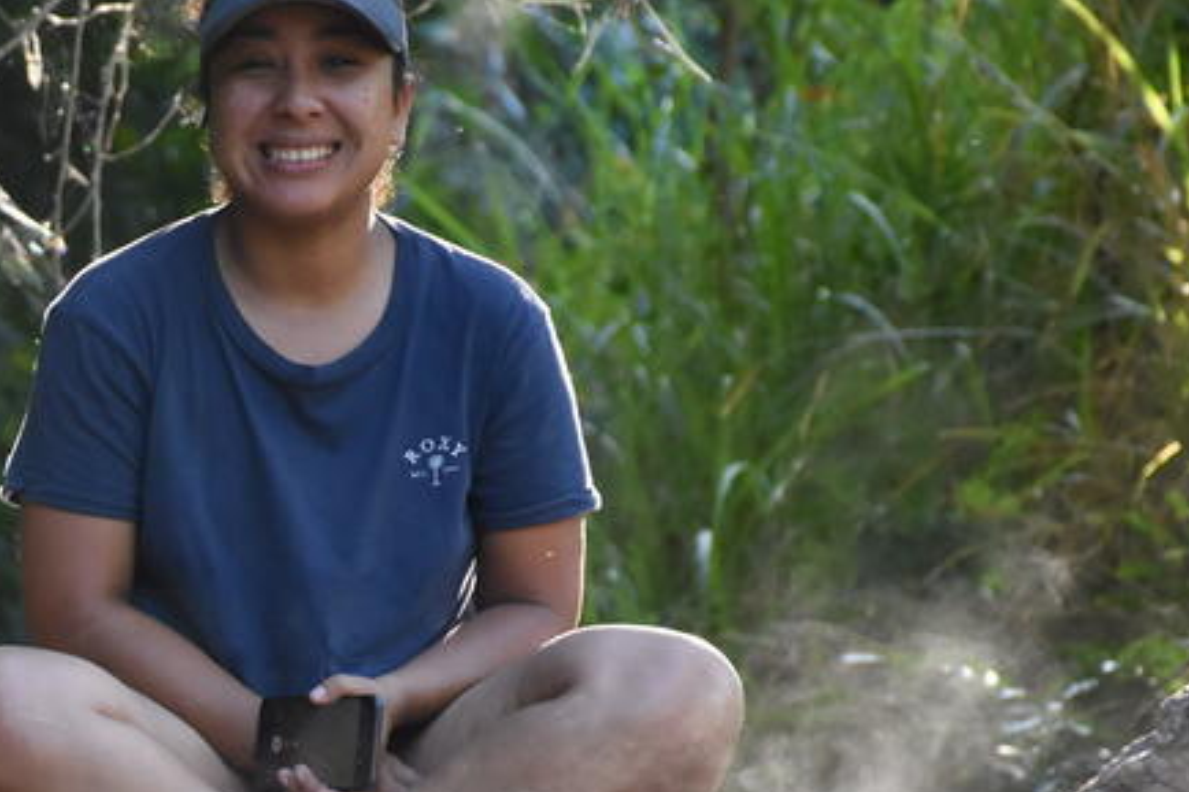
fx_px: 12017
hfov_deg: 5.7
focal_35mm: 364
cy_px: 703
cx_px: 85
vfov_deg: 3.8
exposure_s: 1/400
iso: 2000
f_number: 5.6
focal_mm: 112
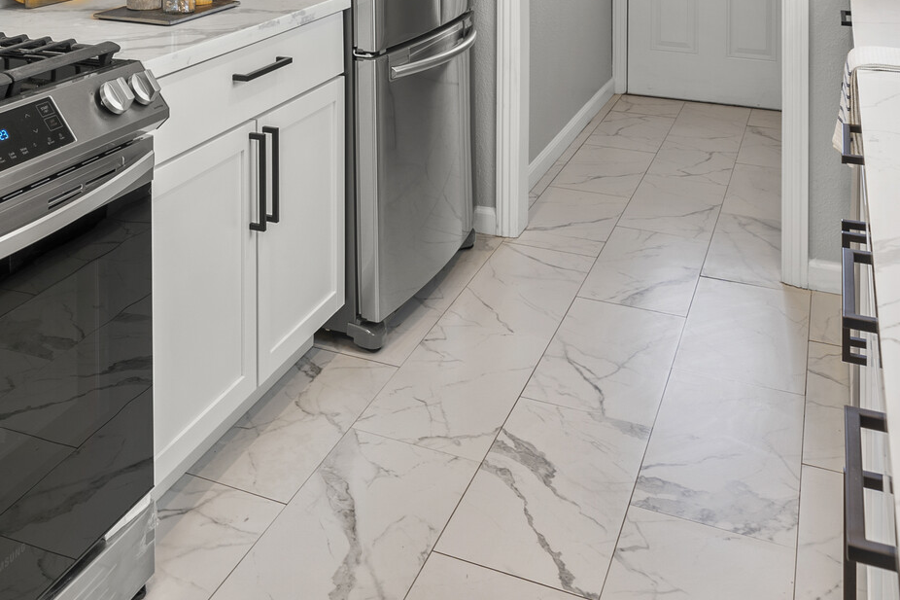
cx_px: 318
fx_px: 1050
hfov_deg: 45.9
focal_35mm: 42
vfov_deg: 27.2
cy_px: -160
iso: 100
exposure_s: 1
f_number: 6.7
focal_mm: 16
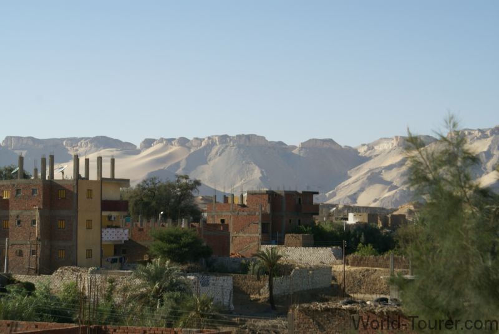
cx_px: 250
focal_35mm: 105
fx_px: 1457
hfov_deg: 19.4
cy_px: 167
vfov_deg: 13.1
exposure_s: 1/125
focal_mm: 70
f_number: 8
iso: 100
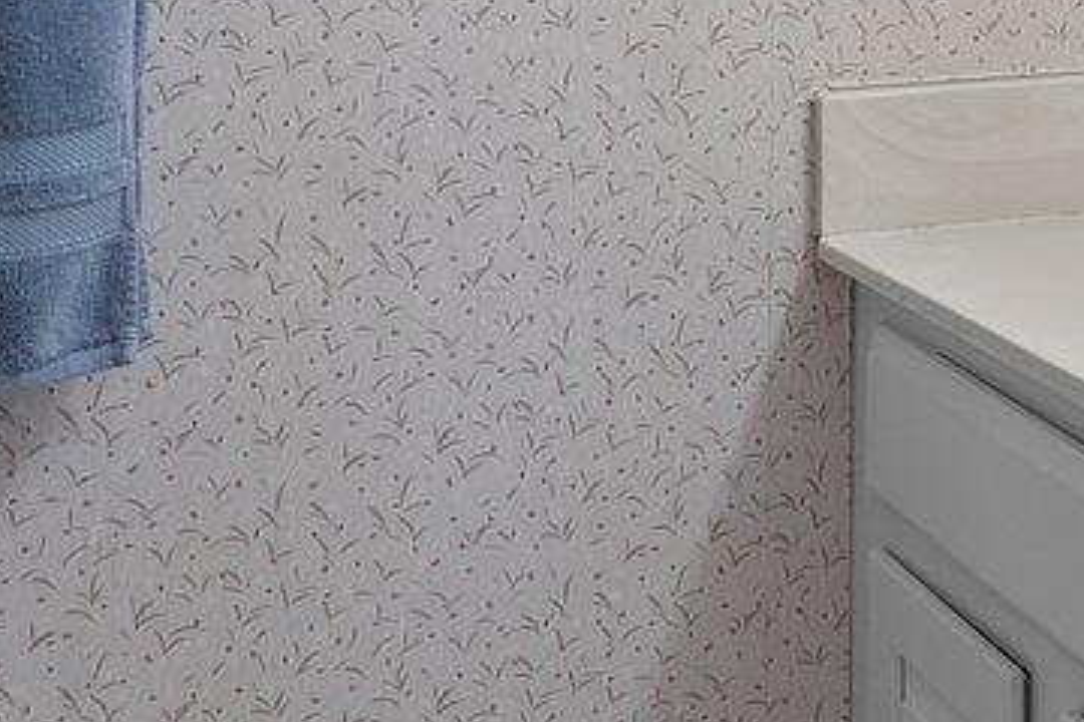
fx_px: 2740
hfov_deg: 19.3
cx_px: 1674
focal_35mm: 91
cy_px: -248
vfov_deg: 14.3
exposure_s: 1.3
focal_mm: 16
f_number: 8
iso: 400
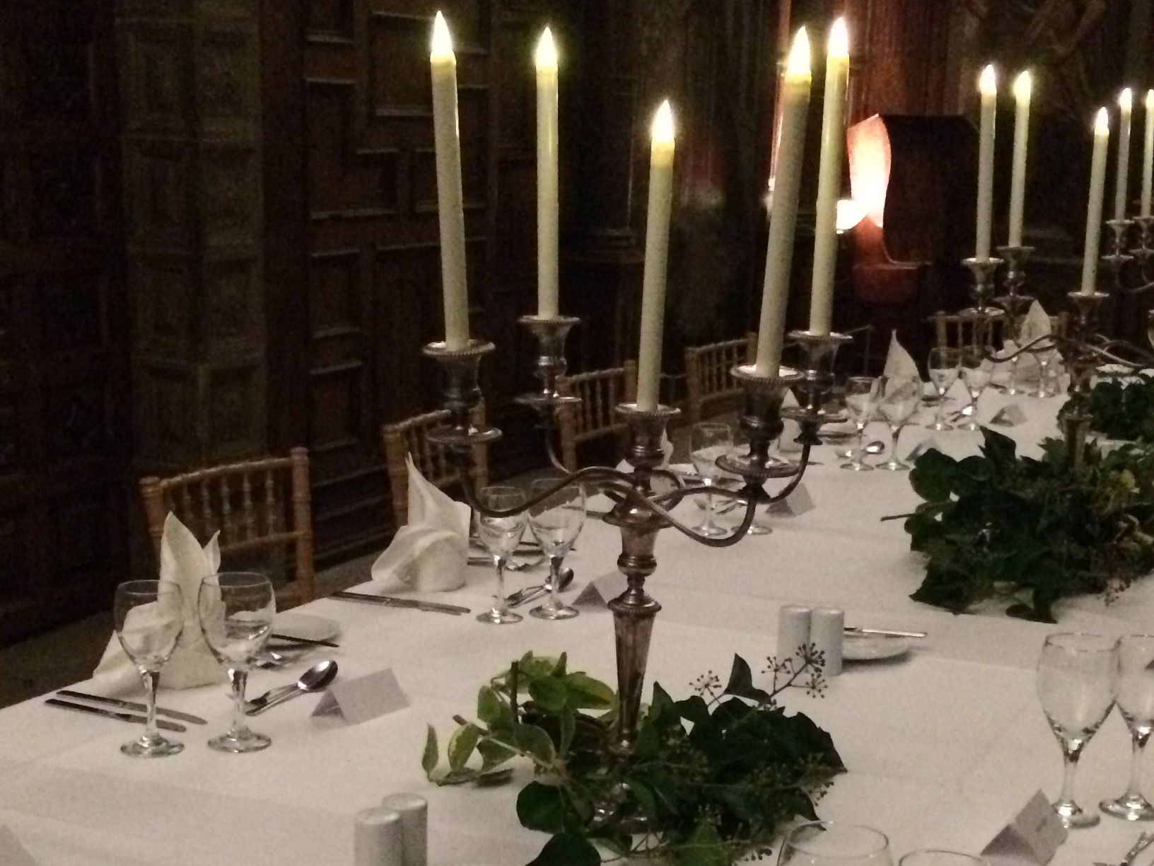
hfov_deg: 33.2
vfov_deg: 24.8
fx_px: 1934
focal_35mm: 58
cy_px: 686
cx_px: 594
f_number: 2.2
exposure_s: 1/17
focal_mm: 4.15
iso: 800
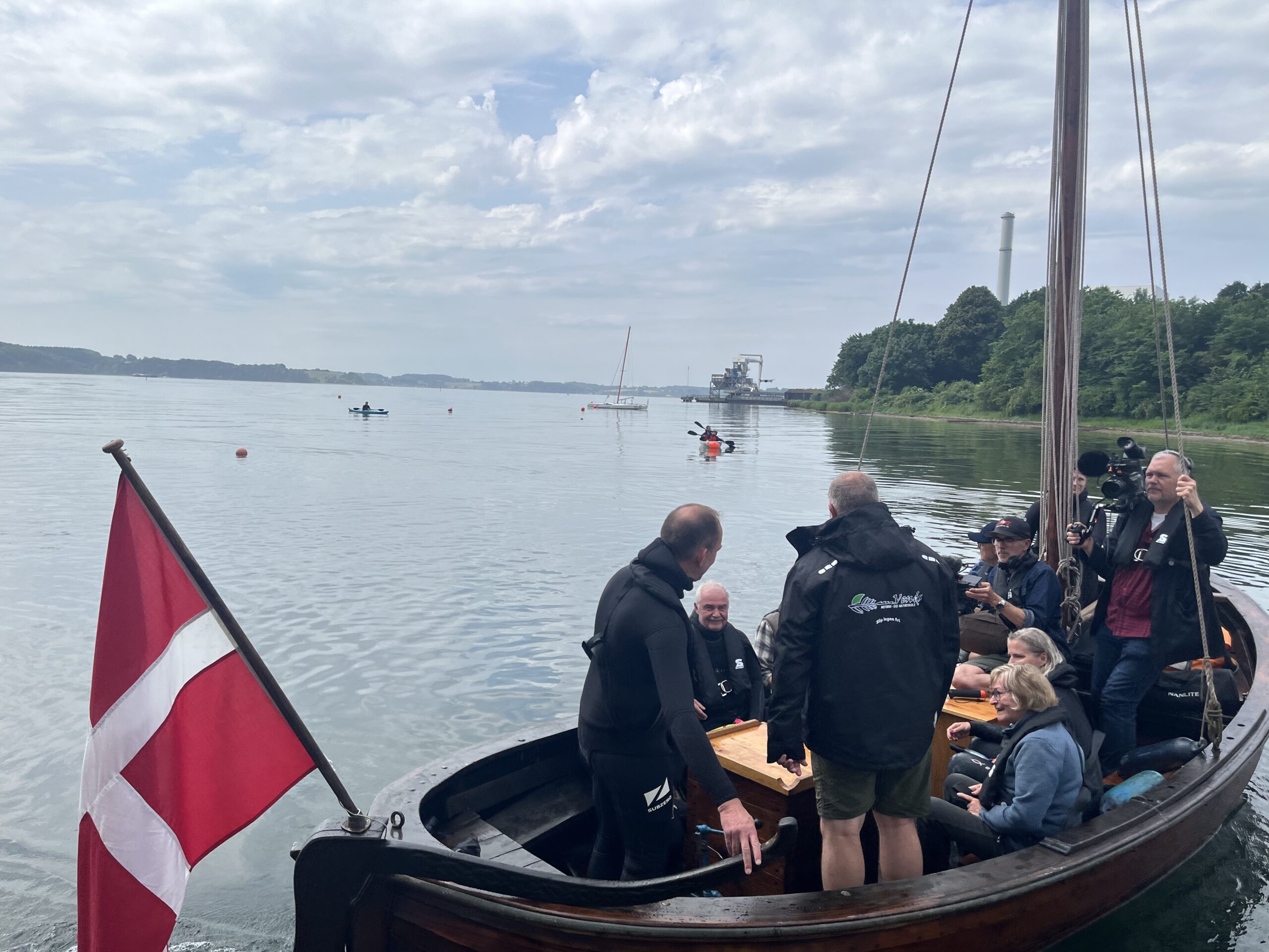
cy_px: 476
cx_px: 634
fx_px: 953
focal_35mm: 26
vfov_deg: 53.1
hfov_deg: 67.3
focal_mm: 5.1
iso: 50
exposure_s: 1/4016
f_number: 1.6
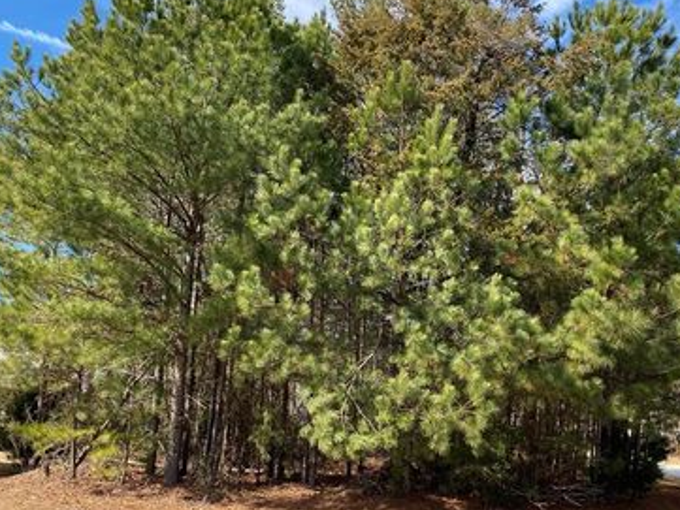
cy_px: 293
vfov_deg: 39.6
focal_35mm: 36
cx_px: 394
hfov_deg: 51.1
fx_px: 707
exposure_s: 1/1043
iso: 32
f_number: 1.8
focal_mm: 4.25
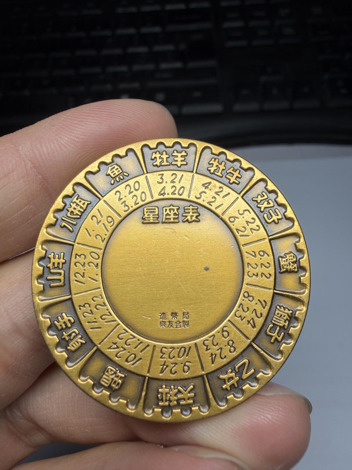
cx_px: 176
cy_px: 235
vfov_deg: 67.3
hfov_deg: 53.1
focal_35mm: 26
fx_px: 353
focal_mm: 2.22
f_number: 2.2
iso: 40
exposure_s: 1/204
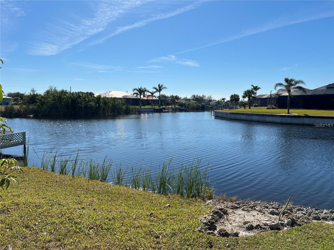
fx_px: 251
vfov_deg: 53.1
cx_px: 167
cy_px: 125
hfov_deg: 67.3
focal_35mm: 26
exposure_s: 1/8696
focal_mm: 5.7
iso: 50
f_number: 1.5
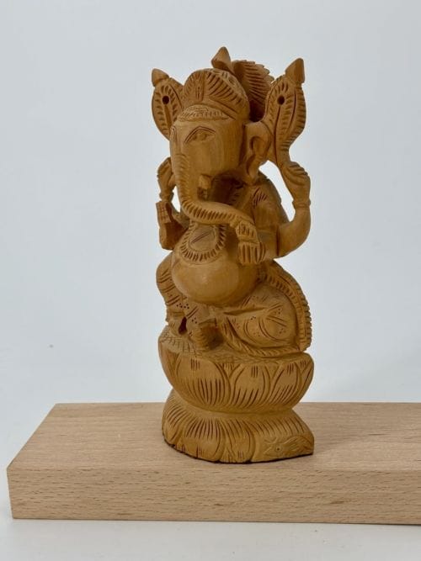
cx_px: 210
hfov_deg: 28.0
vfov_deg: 36.8
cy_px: 280
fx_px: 844
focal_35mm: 52
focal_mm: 5.96
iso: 32
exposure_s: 1/927
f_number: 1.6
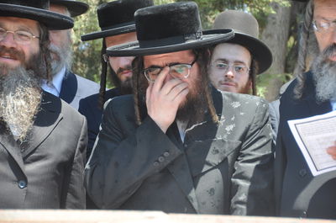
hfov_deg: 14.4
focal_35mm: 142
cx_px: 168
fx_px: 1327
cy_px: 112
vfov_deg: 9.6
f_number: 5.3
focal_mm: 95
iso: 400
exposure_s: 1/320
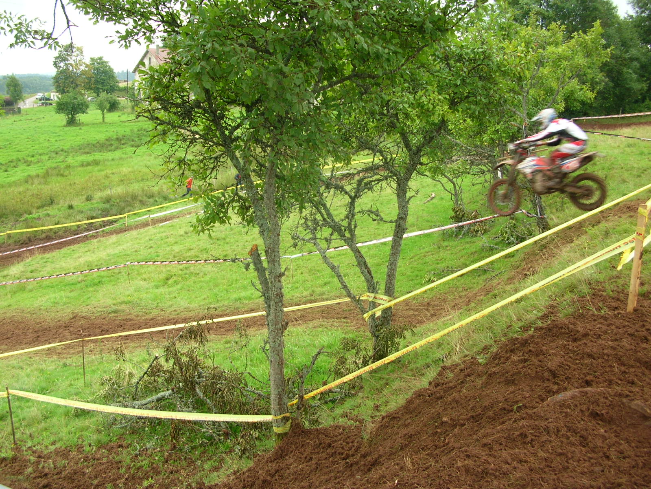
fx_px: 658
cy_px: 244
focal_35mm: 35
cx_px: 326
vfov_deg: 40.7
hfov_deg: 52.6
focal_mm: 5.8
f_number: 2.8
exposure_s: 1/131
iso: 50
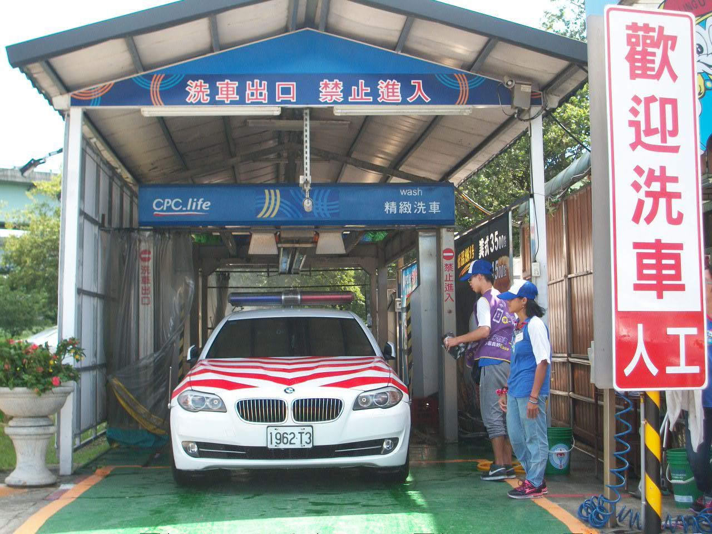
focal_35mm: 54
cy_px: 267
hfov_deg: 35.5
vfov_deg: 27.0
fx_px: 1111
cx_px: 356
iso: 106
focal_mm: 9.7
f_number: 4
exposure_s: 1/160
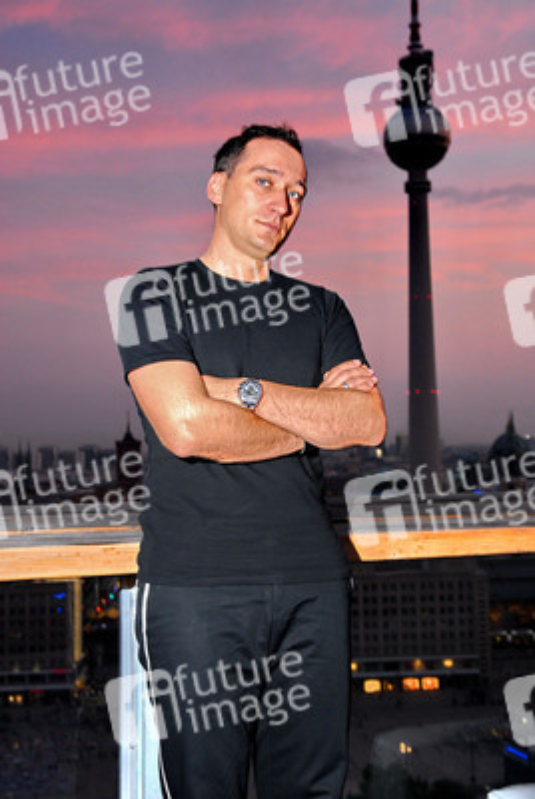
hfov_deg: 28.2
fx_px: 1066
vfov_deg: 41.1
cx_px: 268
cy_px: 400
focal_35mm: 48
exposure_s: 1/40
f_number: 5
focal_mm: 32
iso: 320
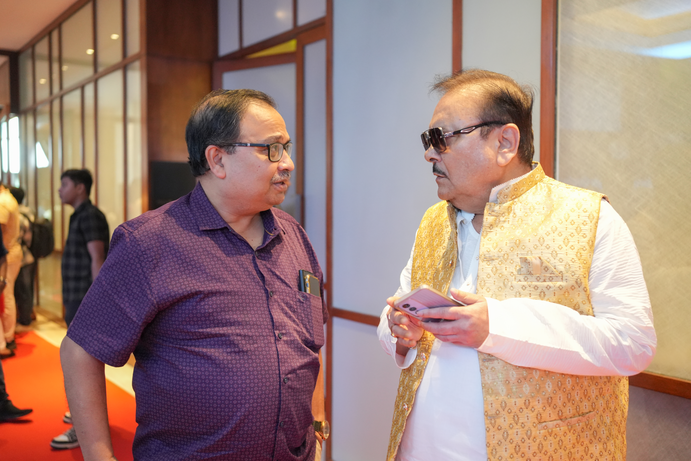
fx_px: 672
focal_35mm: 35
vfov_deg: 37.9
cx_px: 346
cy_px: 230
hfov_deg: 54.4
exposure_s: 1/200
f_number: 2.8
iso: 4000
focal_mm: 35
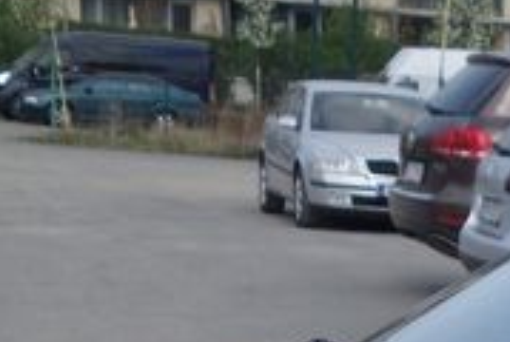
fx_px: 2270
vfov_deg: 8.2
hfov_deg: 11.6
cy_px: 663
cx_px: 994
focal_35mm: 160
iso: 125
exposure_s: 1/1250
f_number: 2.8
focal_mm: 10.4
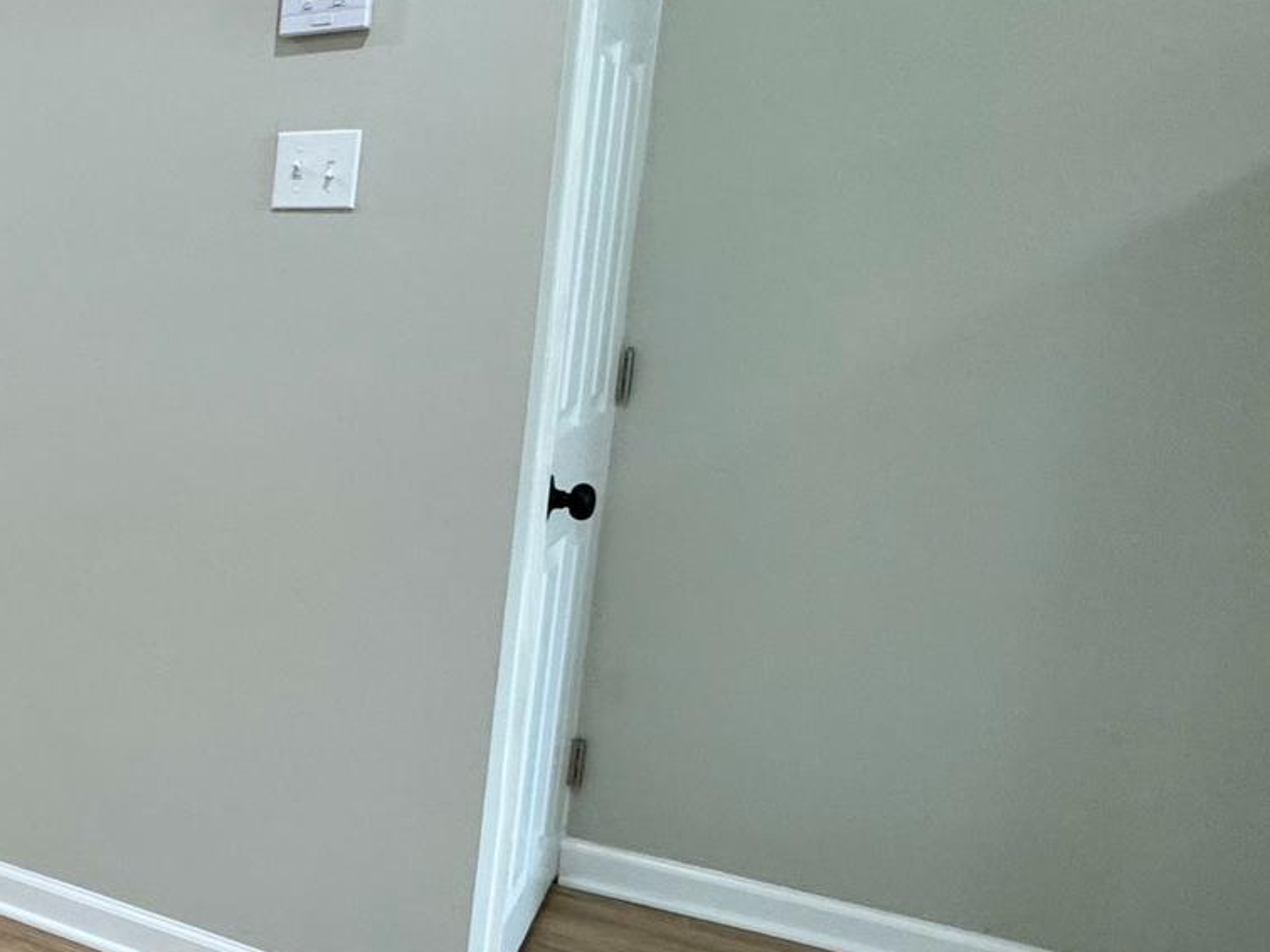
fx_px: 1394
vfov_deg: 37.7
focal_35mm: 38
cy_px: 466
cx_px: -422
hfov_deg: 33.7
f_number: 2.2
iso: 200
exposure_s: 1/120
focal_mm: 2.22
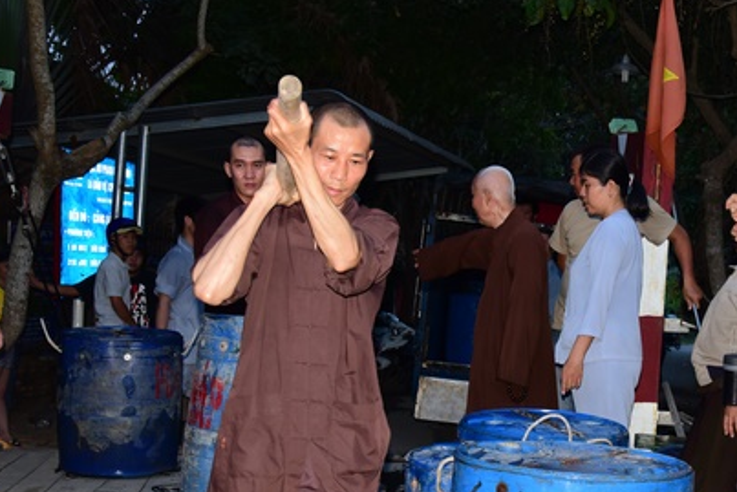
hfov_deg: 28.1
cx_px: 541
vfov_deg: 19.1
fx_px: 1454
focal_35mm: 71
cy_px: 357
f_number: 5.6
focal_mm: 44
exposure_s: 1/100
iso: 1000
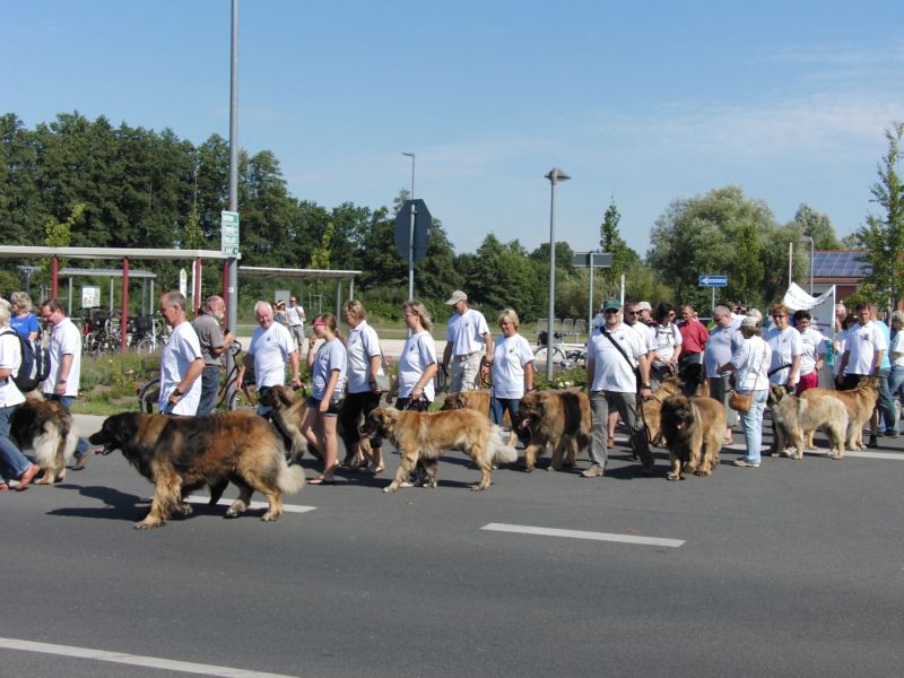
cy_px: 339
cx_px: 452
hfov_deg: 38.2
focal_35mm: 50
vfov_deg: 29.1
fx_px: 1306
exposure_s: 1/400
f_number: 7
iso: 100
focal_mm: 10
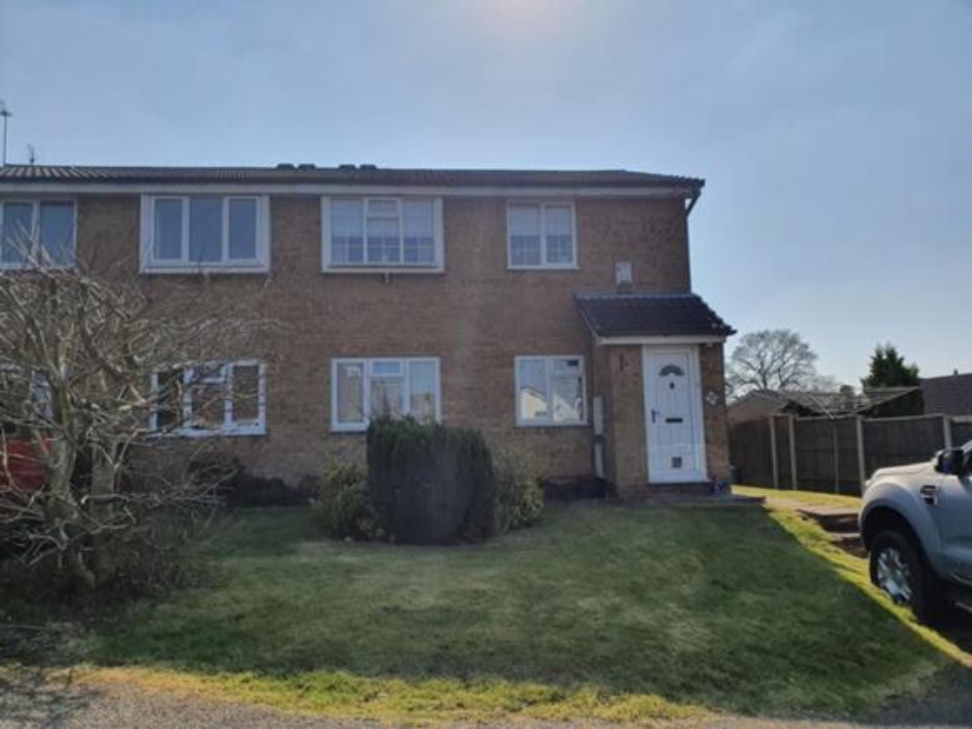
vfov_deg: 53.0
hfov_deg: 67.3
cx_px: 486
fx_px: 730
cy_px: 364
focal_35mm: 26
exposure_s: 1/3280
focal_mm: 4.32
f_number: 2.4
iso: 50
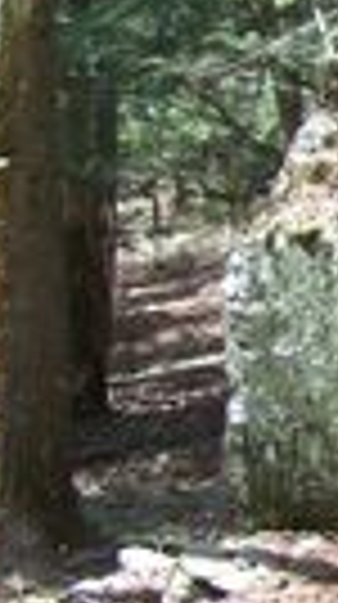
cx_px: 847
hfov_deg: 7.3
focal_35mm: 155
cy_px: 128
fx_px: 2479
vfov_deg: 13.8
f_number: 2.8
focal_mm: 6.3
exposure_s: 1/250
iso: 140
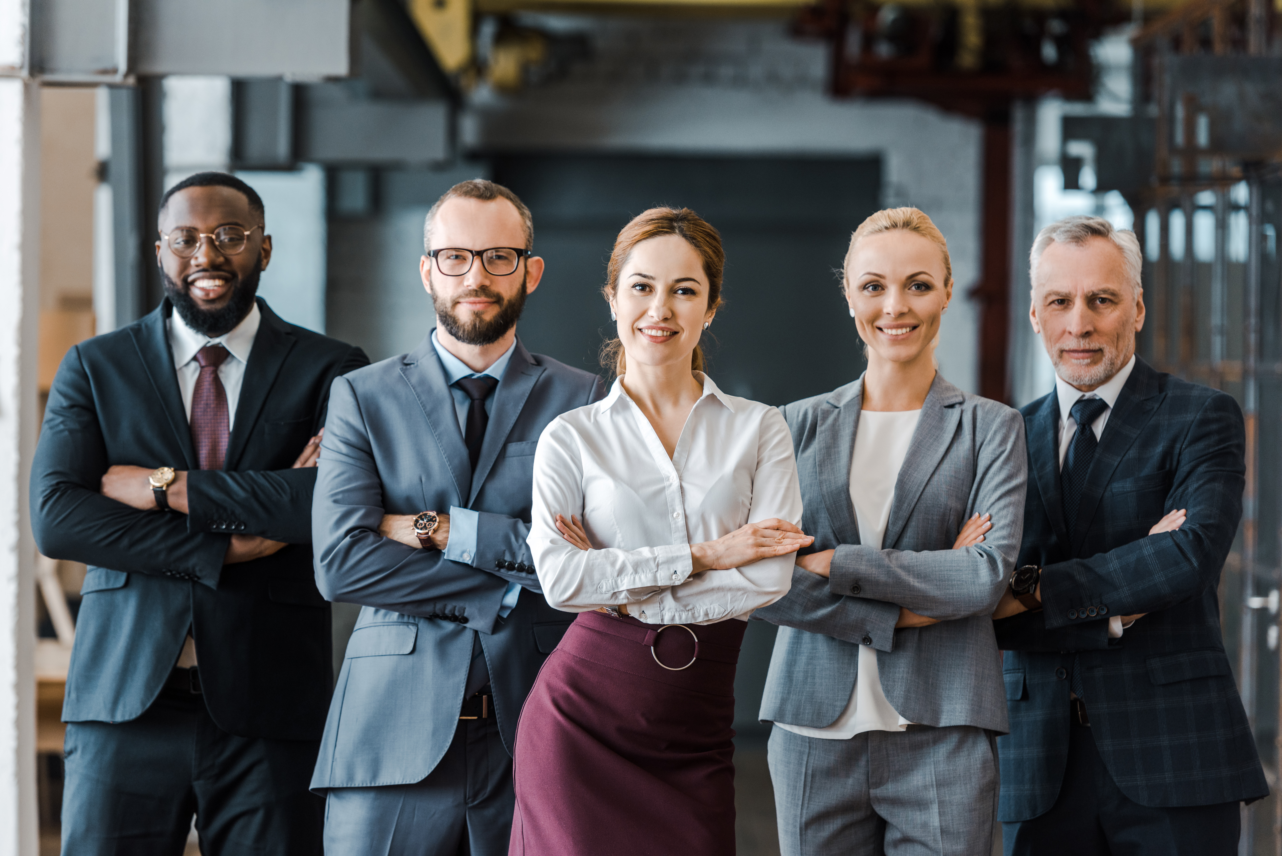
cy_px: 428
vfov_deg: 8.9
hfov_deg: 13.2
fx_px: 5521
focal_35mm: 155
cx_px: 641
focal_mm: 155
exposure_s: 1/200
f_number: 4
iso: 250
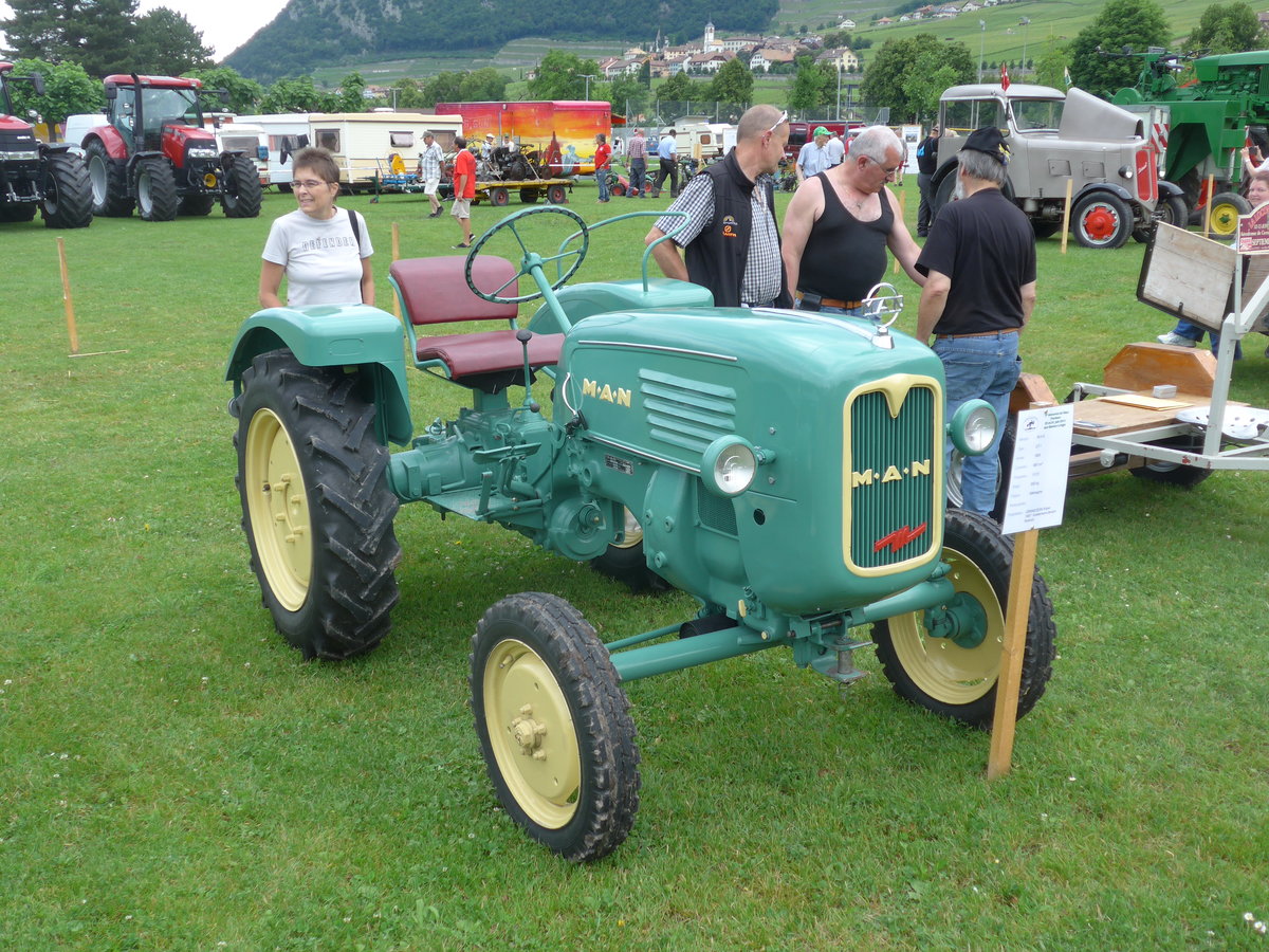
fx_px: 1430
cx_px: 634
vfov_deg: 36.8
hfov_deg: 47.9
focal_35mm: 39
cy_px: 476
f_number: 2.8
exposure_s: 1/320
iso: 80
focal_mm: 8
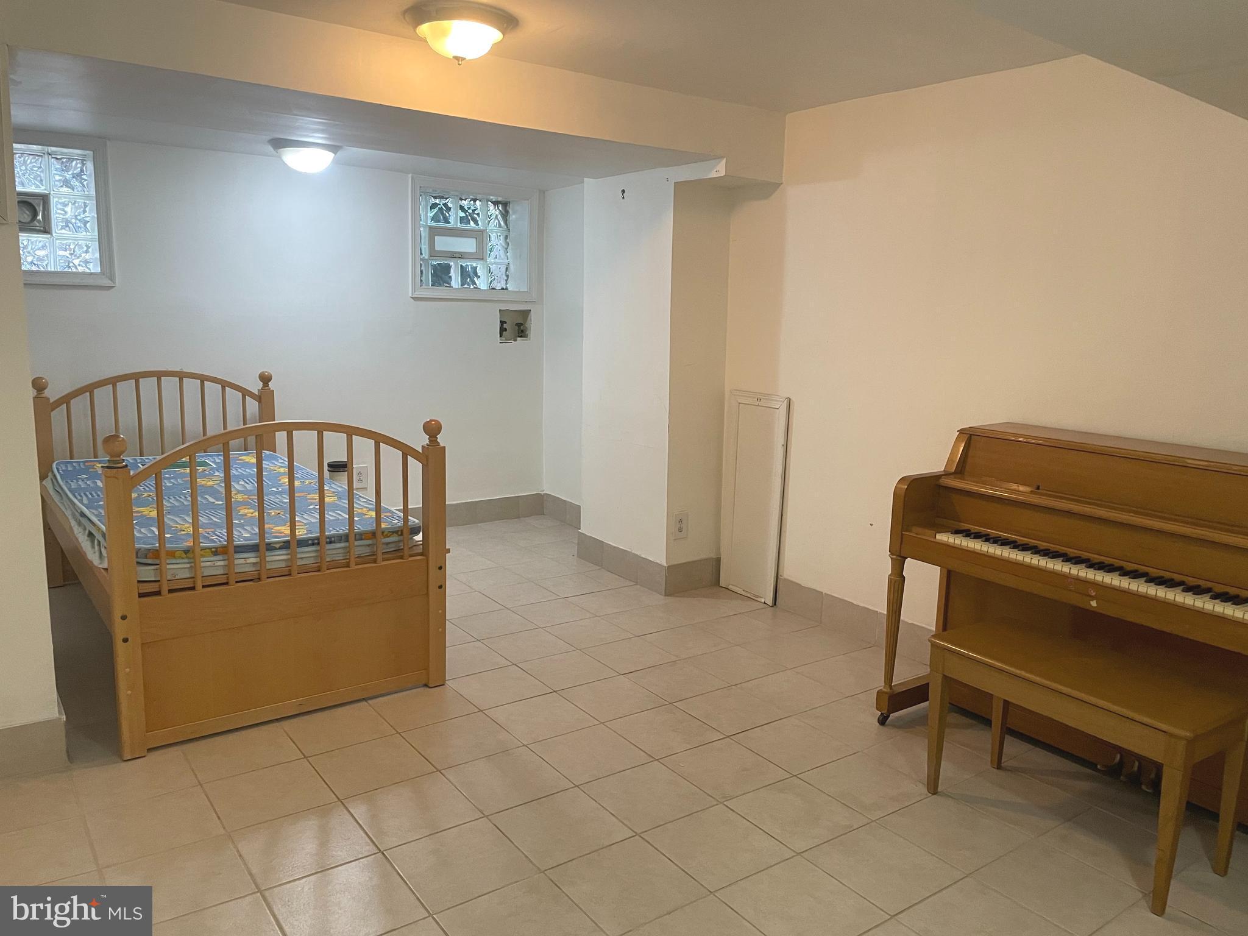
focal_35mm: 26
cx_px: 624
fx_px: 937
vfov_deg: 53.1
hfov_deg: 67.3
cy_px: 468
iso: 400
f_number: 1.6
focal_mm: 4.2
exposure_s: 1/60
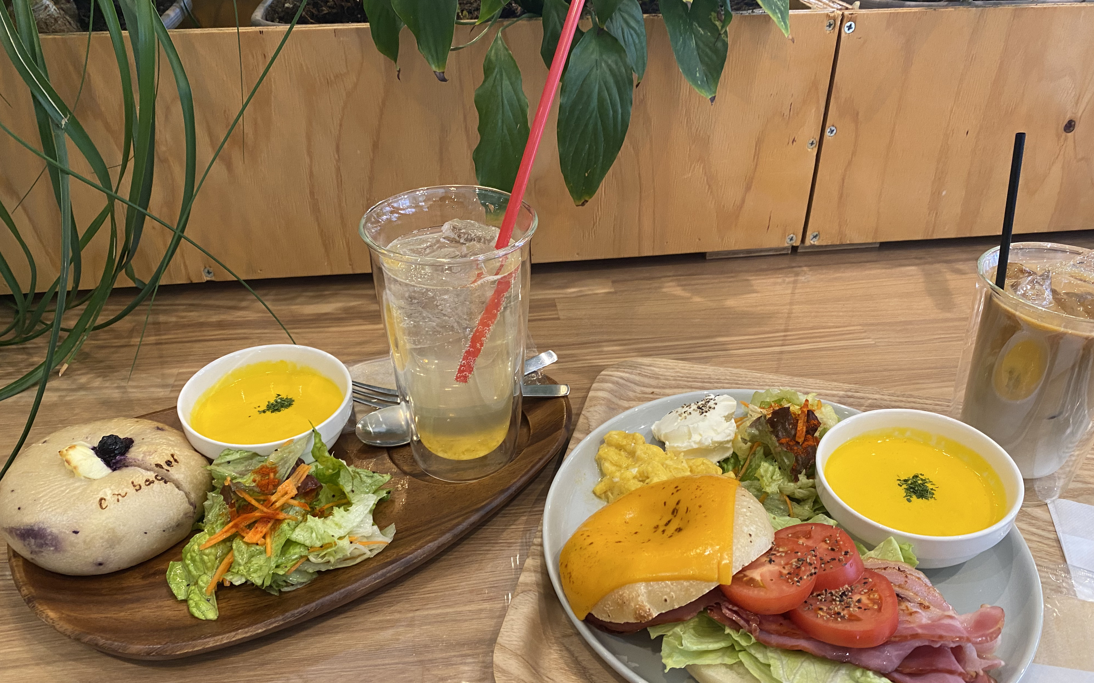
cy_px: 373
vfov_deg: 44.5
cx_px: 554
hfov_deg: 66.5
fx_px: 835
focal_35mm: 28
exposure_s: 1/60
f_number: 1.8
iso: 160
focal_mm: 4.25
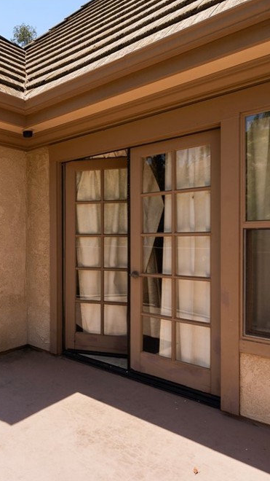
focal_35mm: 26
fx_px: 331
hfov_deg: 40.1
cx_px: 14
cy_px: 240
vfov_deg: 71.9
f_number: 8
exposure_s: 1/250
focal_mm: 16
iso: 200
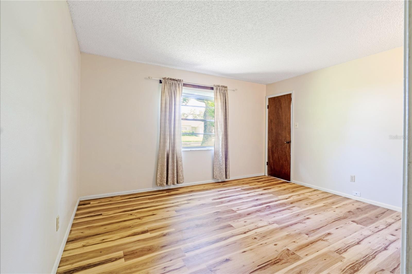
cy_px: 137
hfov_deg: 95.0
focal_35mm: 16
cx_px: 206
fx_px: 189
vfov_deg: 72.0
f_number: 9
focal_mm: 11
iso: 250
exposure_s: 1/50
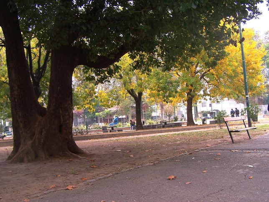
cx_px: 134
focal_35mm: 38
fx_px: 295
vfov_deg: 37.7
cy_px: 101
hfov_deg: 49.0
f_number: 4
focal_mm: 6.3
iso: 80
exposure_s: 1/100
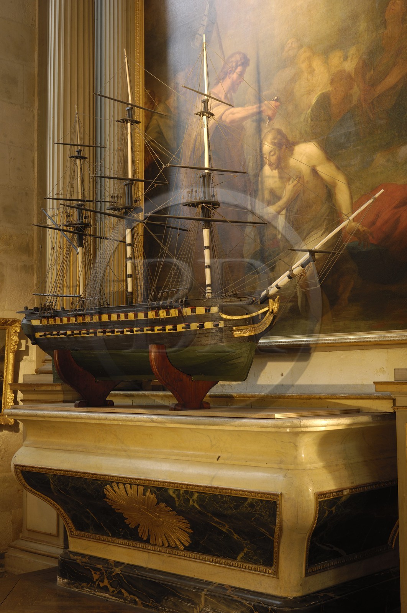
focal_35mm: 52
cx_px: 204
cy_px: 306
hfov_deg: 25.7
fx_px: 893
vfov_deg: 37.9
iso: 100
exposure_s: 1.5
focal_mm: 35
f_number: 9
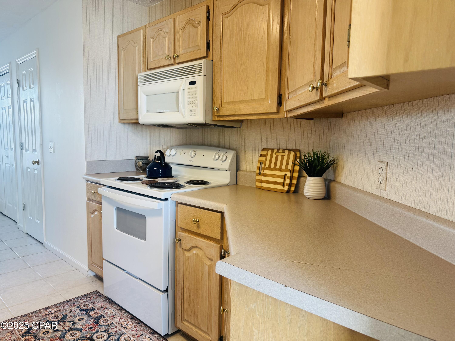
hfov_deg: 71.6
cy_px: 170
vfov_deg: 56.8
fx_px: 315
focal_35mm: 24
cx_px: 228
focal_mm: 6.76
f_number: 1.78
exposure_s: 1/120
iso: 100
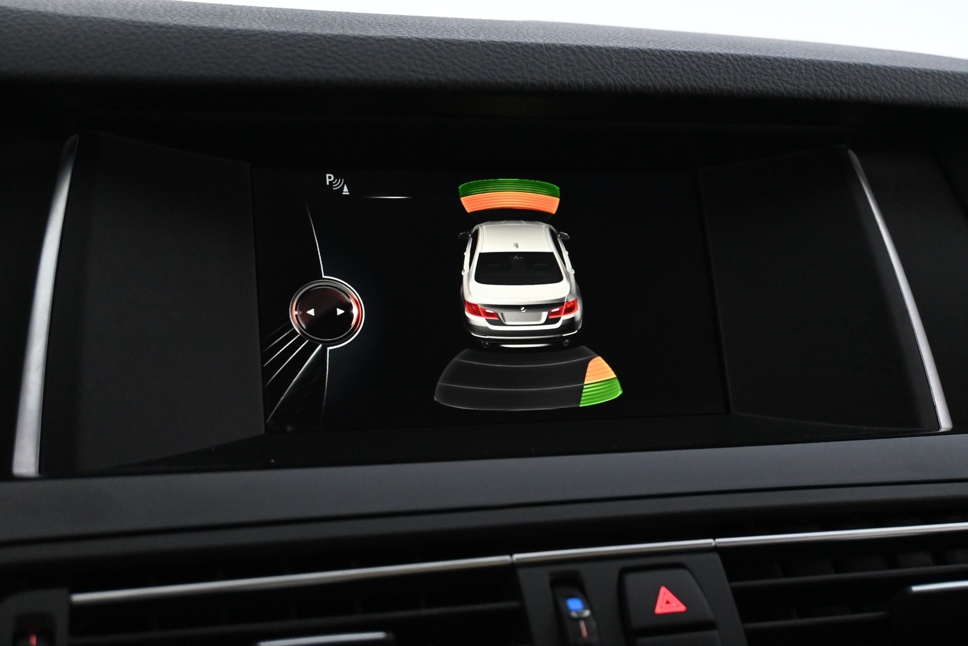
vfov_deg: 28.5
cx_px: 484
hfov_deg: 41.7
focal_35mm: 47
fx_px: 1270
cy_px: 323
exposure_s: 1/50
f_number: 5
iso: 4500
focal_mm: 31.5
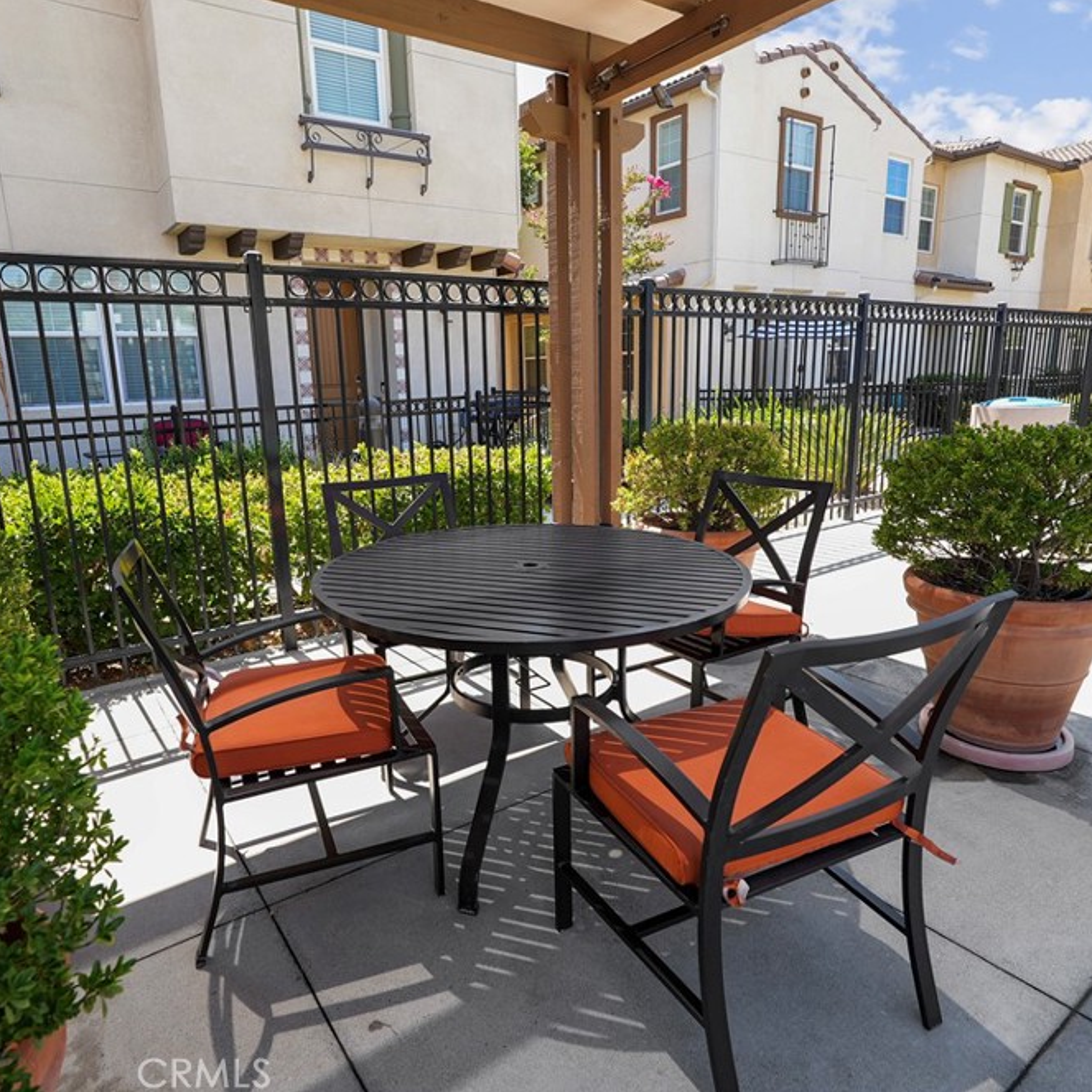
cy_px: 534
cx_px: 512
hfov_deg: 70.4
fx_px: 773
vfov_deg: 70.5
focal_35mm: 22
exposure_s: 1/125
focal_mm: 16.5
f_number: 5
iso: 100
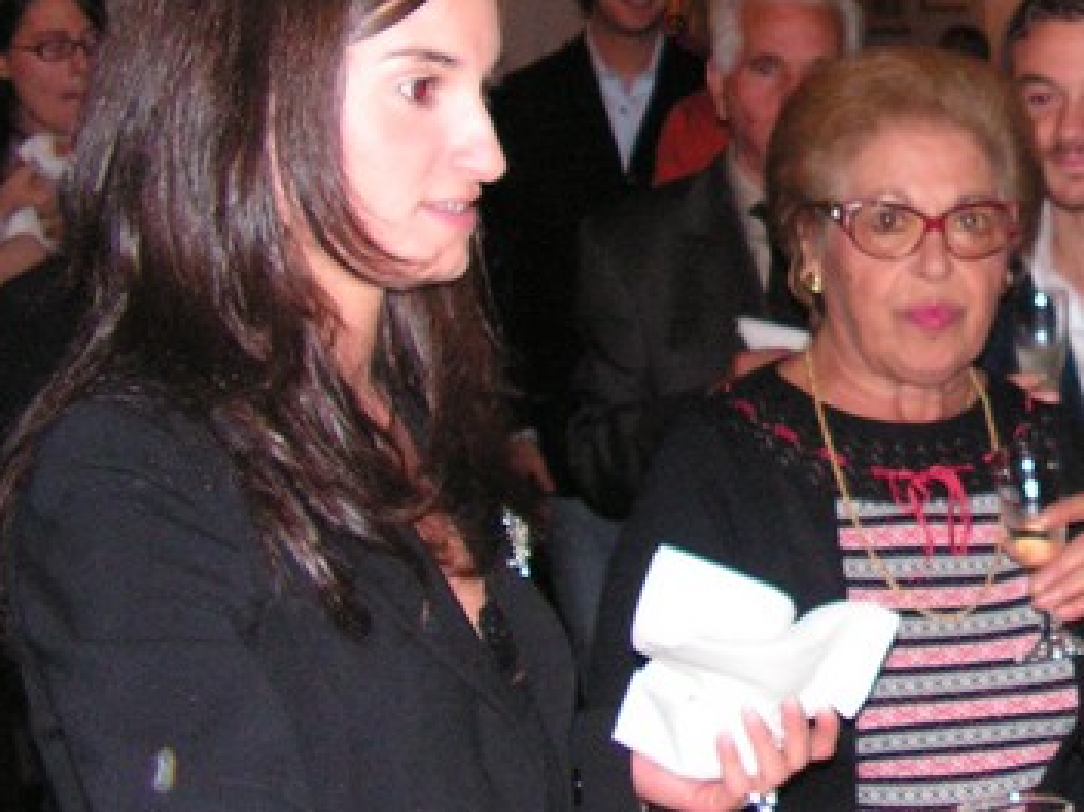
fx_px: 2567
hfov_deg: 22.6
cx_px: 1158
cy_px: 232
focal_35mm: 82
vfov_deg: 17.9
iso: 200
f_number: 3.2
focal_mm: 6
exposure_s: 1/40
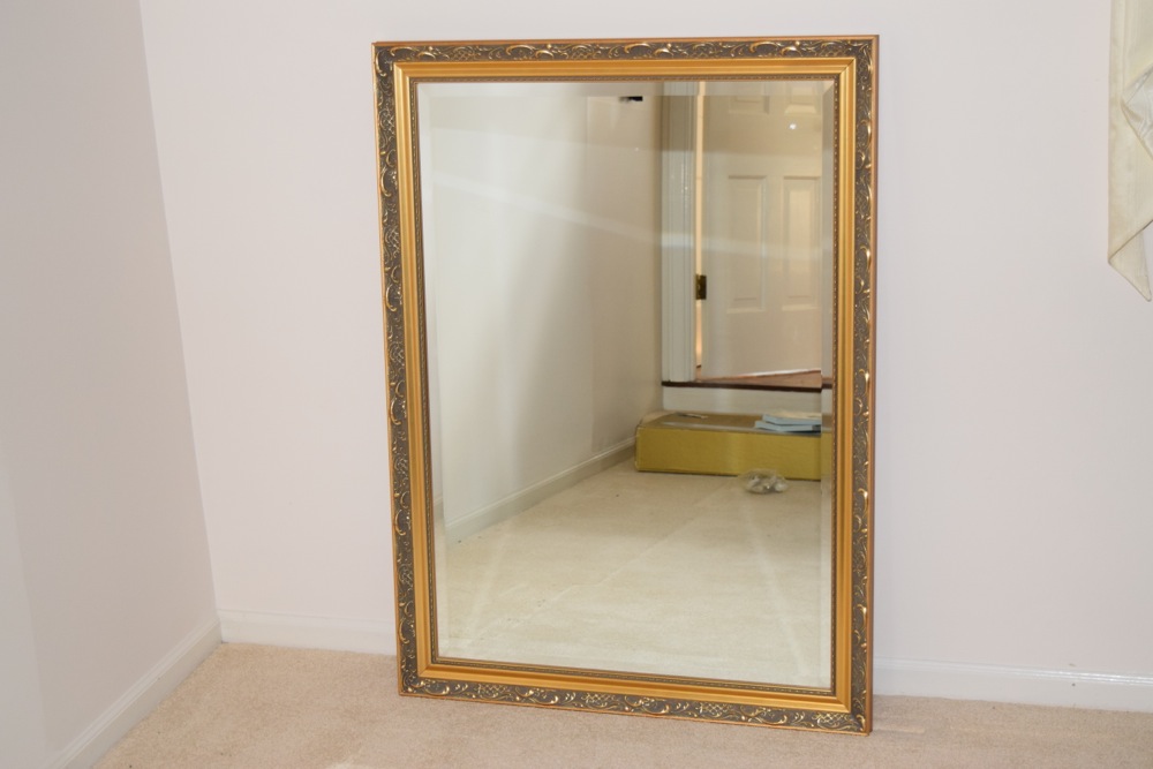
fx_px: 1922
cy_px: 384
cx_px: 576
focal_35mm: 60
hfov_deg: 33.4
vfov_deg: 22.6
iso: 800
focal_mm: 40
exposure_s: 1/60
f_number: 4.8
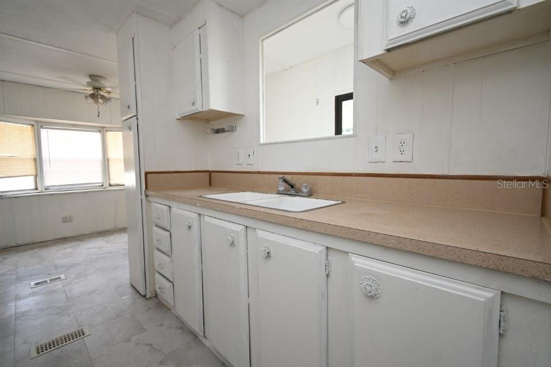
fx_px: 230
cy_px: 184
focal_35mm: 15
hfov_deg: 100.4
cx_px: 276
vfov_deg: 77.3
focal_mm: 10
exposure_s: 1/60
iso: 560
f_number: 4.5
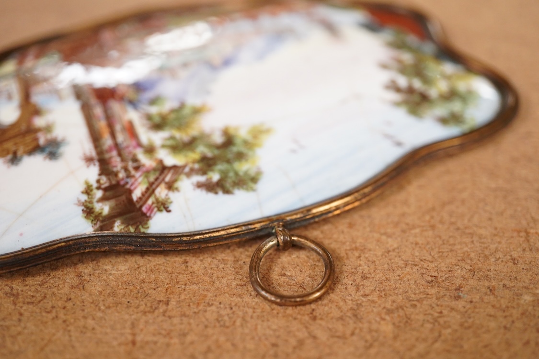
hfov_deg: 43.6
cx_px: 270
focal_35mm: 45
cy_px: 180
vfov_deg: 29.9
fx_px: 674
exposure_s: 1/160
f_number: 4
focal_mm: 30
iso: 2500
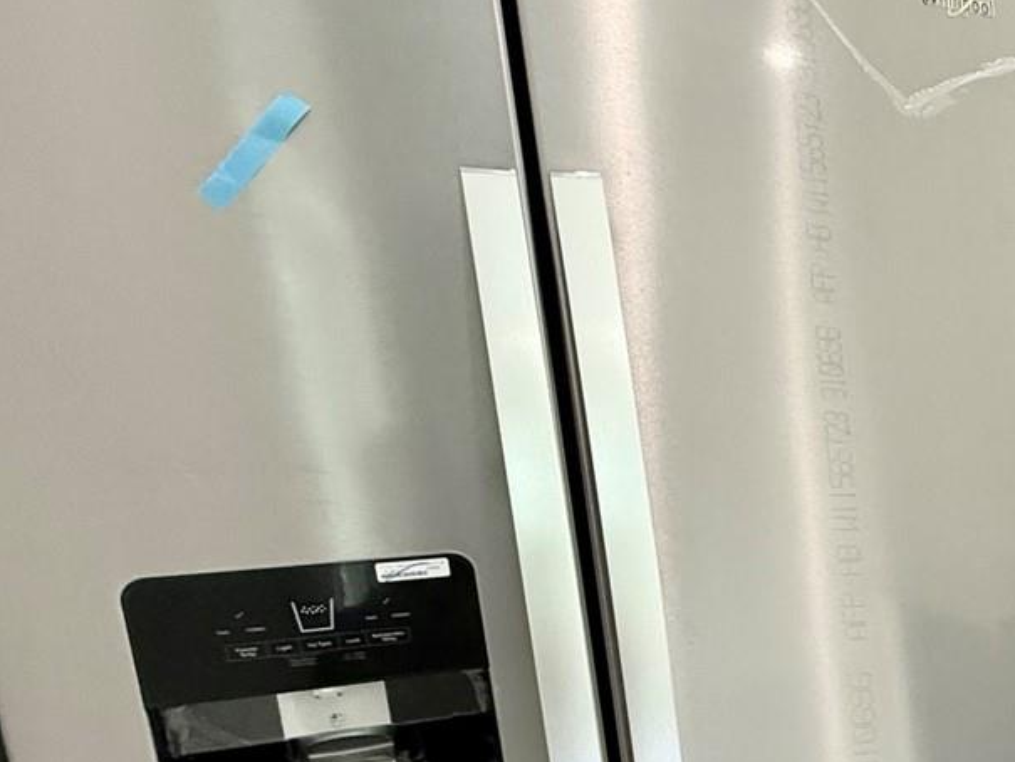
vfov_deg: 37.2
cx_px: 1151
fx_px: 1085
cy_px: 623
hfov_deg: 39.5
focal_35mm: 37
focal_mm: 2.22
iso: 400
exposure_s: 1/120
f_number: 2.2
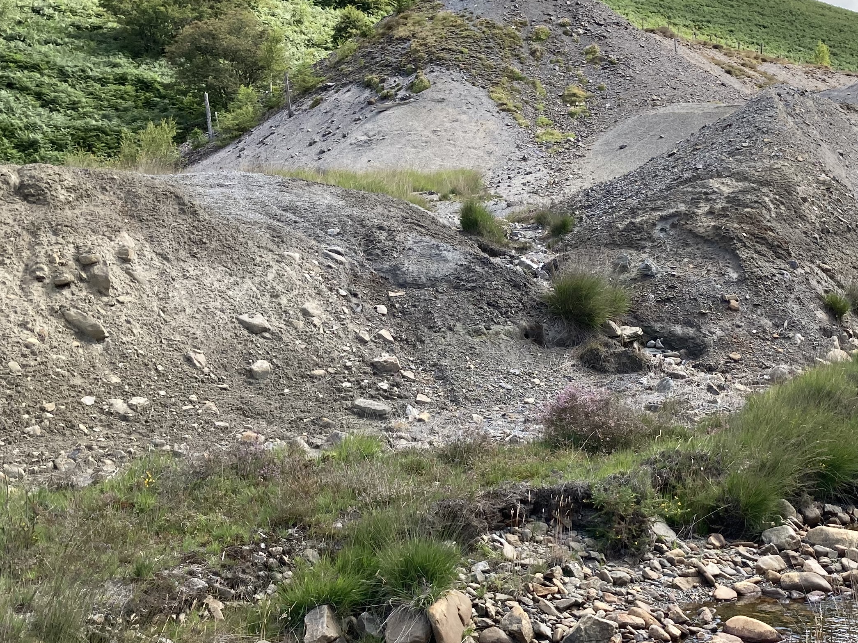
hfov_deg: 35.1
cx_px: 591
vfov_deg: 27.0
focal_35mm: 54
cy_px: 361
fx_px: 1338
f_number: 1.8
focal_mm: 3.99
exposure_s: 1/991
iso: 20
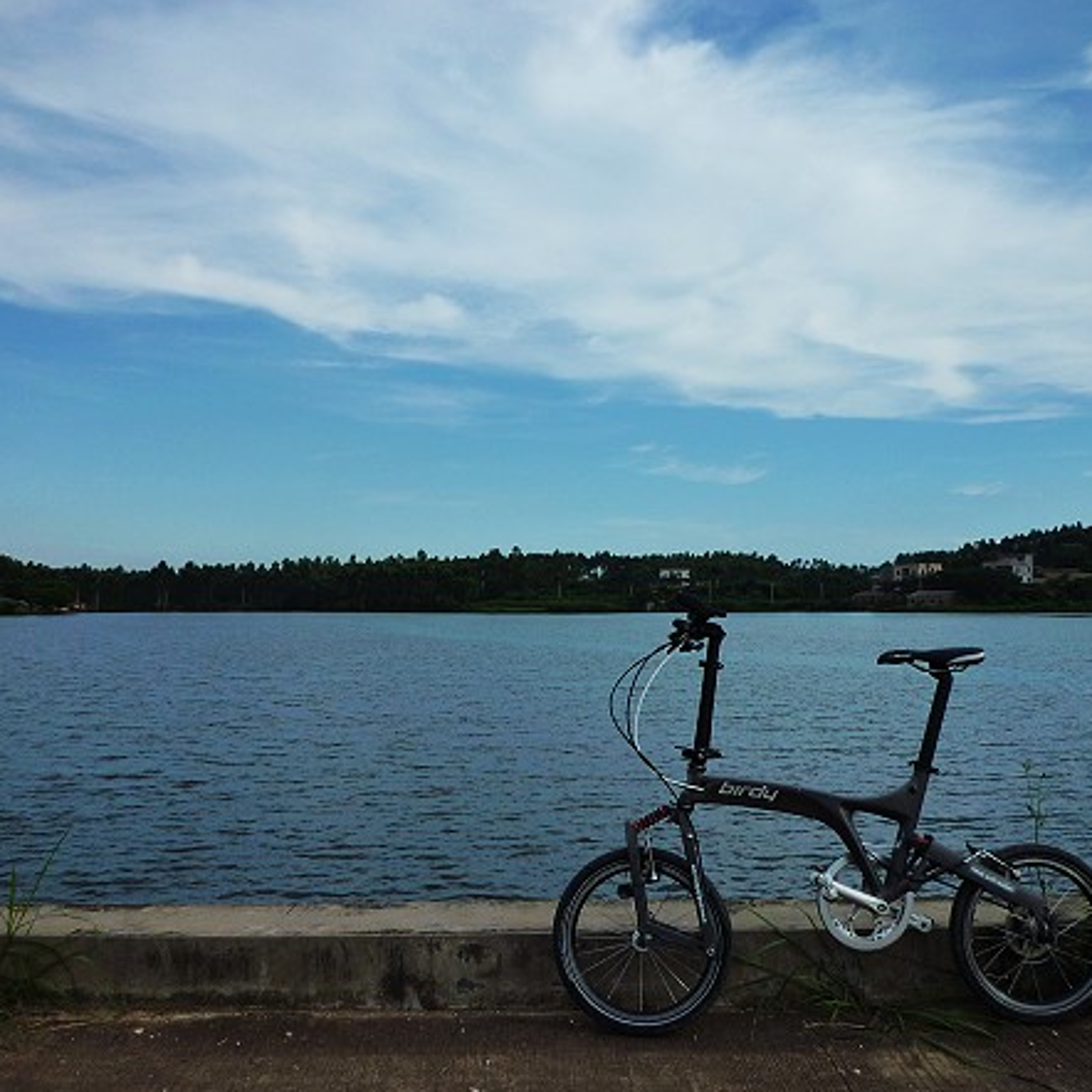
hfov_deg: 54.0
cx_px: 539
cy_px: 546
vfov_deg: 54.0
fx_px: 1071
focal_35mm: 30
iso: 125
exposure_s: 1/640
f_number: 4
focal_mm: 4.4
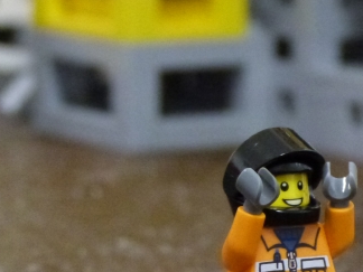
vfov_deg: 4.8
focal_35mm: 311
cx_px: 387
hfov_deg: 6.3
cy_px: 271
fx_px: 3261
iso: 800
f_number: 3.6
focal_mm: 22.7
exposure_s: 1/25
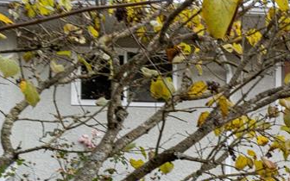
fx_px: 479
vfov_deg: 19.7
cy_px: 234
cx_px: 437
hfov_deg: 25.3
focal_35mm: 61
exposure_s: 1/3
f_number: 11
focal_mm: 13
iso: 400
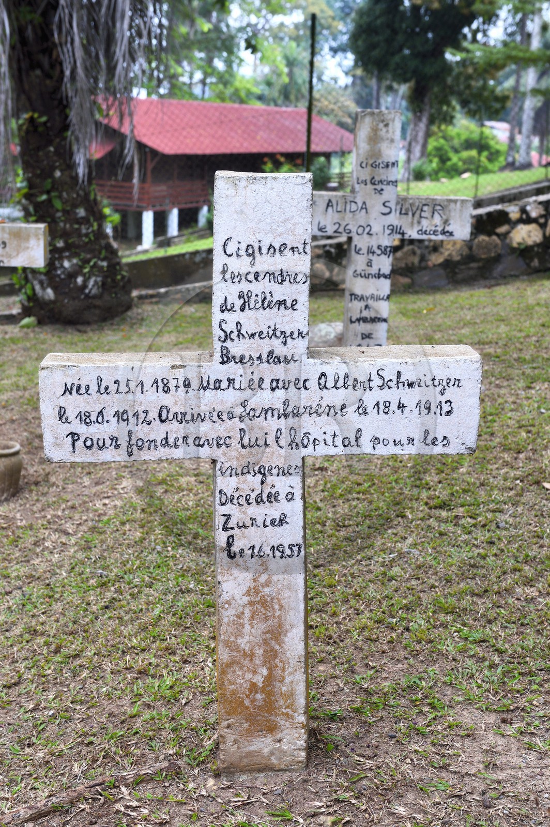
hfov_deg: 28.0
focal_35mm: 48
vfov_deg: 41.1
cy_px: 414
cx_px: 275
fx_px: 1102
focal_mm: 48
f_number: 7.1
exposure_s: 1/125
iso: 640
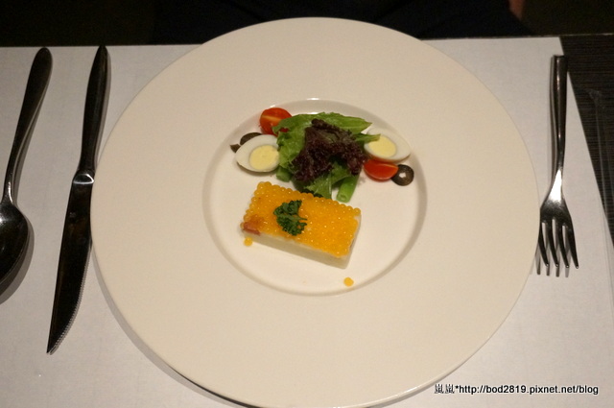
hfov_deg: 51.3
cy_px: 204
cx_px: 307
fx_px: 639
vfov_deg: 35.4
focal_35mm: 38
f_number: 4.5
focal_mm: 25
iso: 3200
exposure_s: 1/160
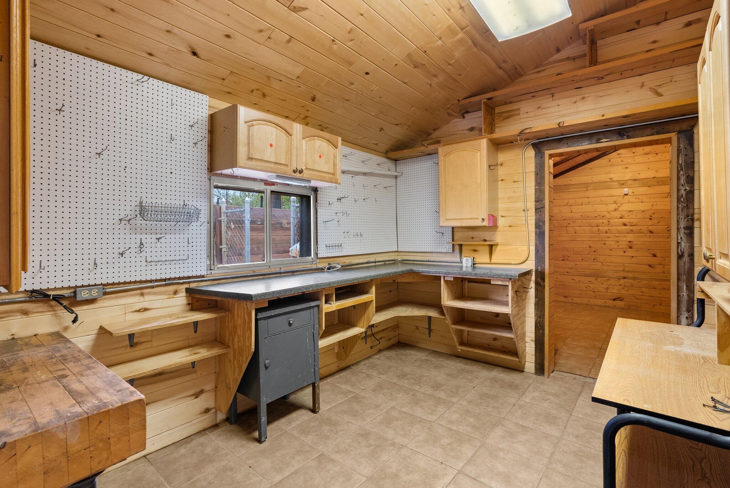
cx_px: 365
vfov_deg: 73.8
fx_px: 325
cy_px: 244
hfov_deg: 96.7
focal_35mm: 16
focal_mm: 16
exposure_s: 1.6
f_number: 9
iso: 320
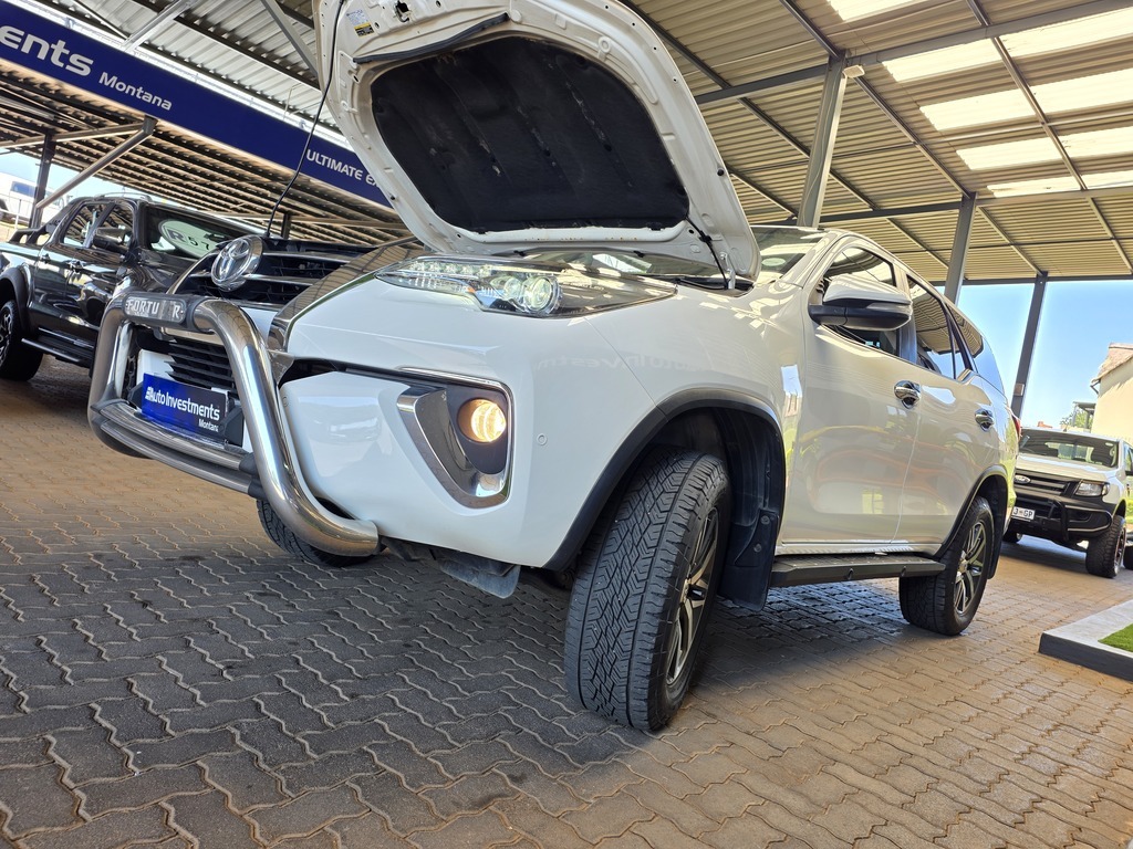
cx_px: 566
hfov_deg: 73.9
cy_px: 424
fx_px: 753
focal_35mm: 23
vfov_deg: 58.9
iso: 12
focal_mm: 6.25
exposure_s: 1/51.6
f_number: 1.7
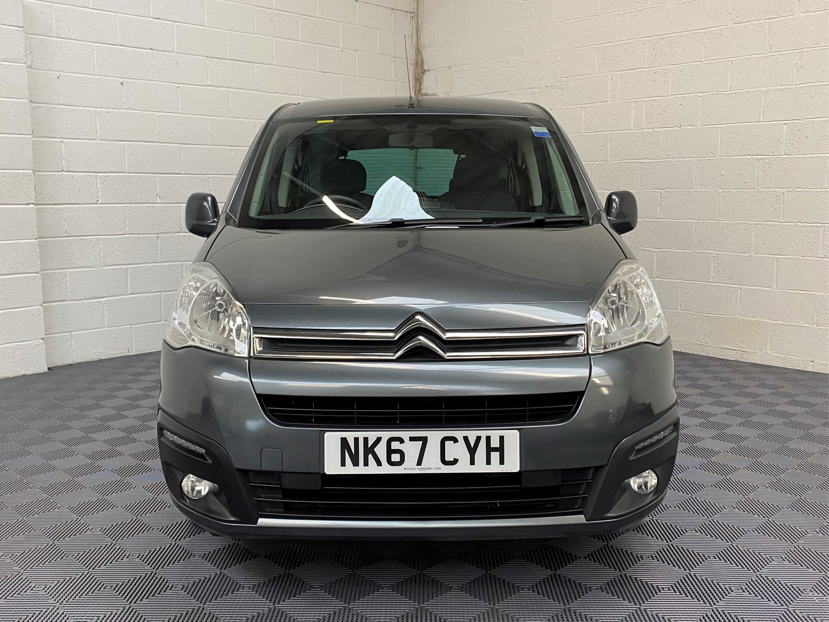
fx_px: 623
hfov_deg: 67.3
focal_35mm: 26
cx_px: 414
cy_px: 311
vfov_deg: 53.1
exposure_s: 1/50
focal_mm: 4.25
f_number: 1.8
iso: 64
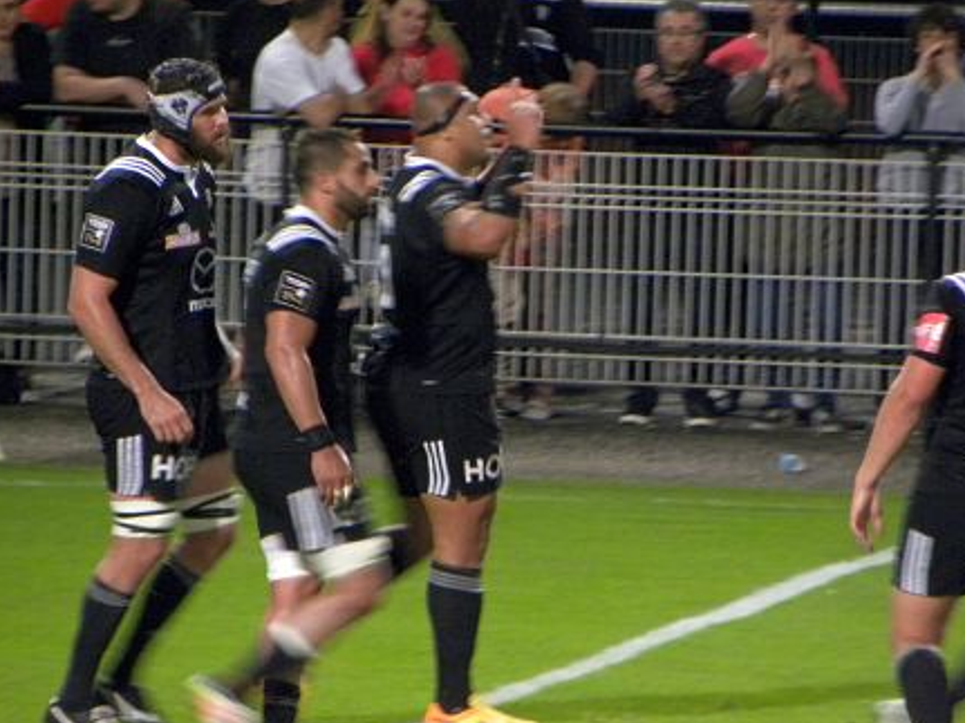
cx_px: 506
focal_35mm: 869
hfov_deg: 2.3
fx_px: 24219
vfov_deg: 1.7
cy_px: 347
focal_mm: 110.4
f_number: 5
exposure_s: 1/24.5
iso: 400
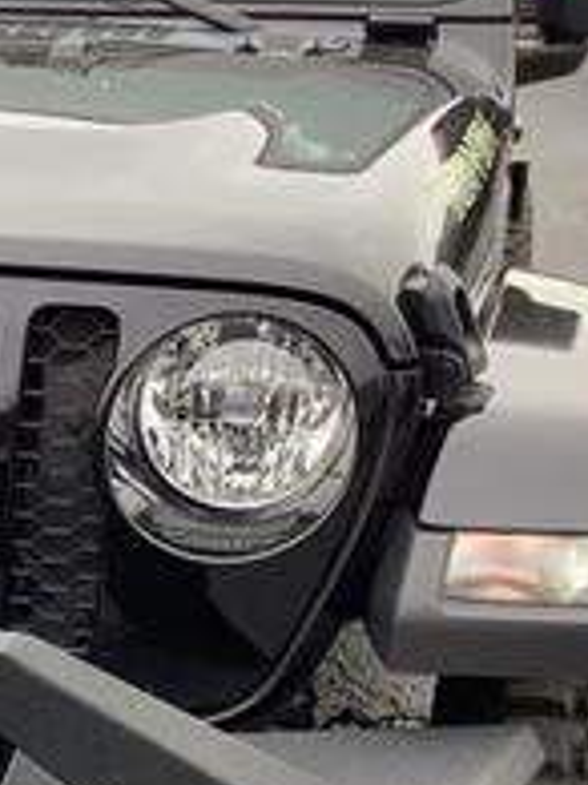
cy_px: 572
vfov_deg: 24.2
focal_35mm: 80
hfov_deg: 17.4
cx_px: -149
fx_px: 1814
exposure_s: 1/120
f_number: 2.4
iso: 50
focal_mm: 3.3
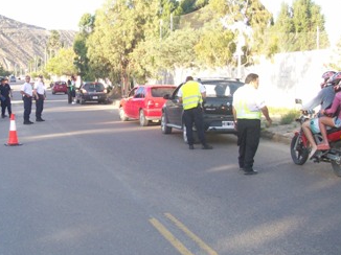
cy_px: 112
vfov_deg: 26.0
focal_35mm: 56
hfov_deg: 33.7
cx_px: 84
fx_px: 551
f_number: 2.7
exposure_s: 1/218
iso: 80
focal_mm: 6
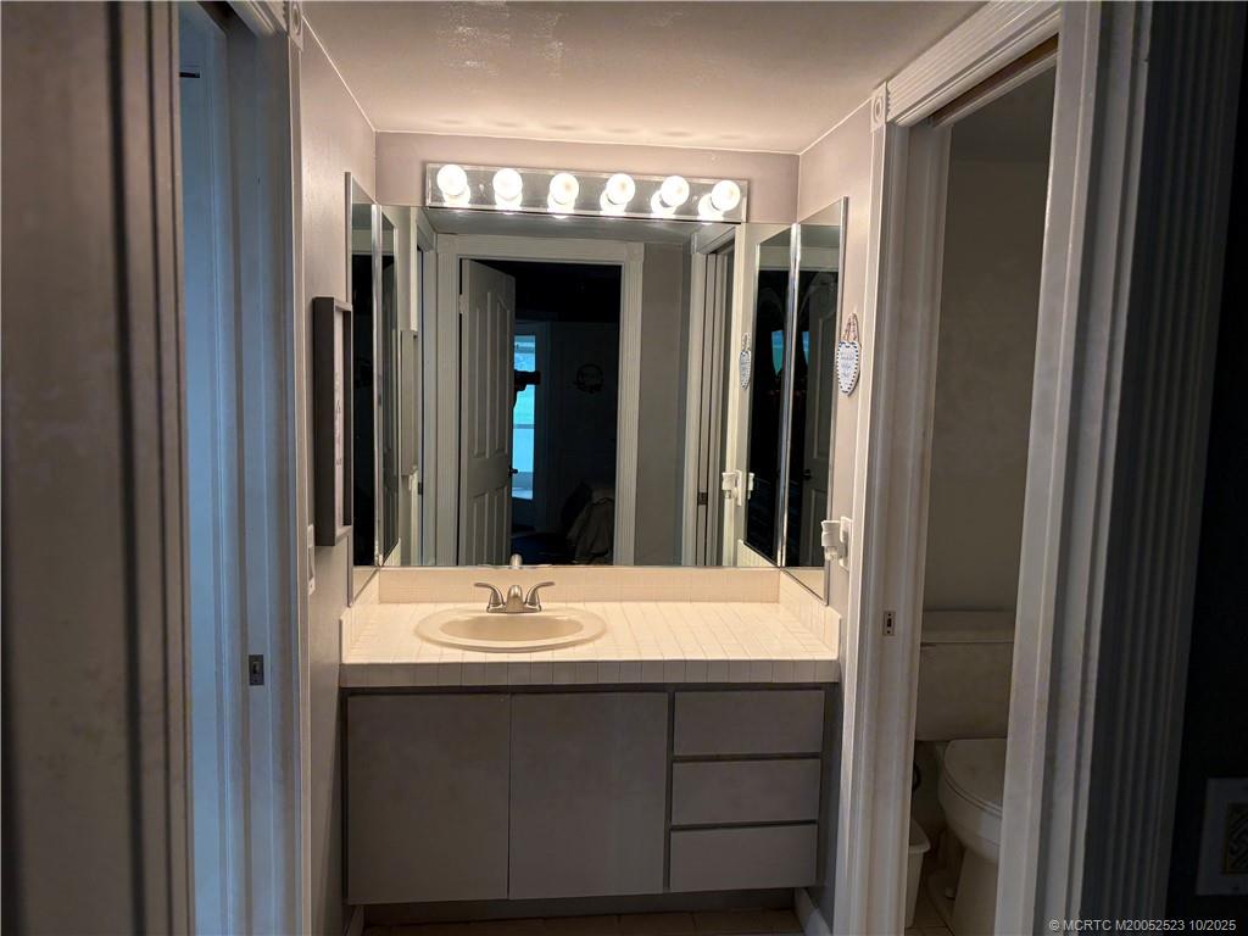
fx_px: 937
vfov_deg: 53.1
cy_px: 468
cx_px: 624
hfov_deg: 67.3
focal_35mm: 26
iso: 100
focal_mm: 5.96
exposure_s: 1/120
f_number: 1.6
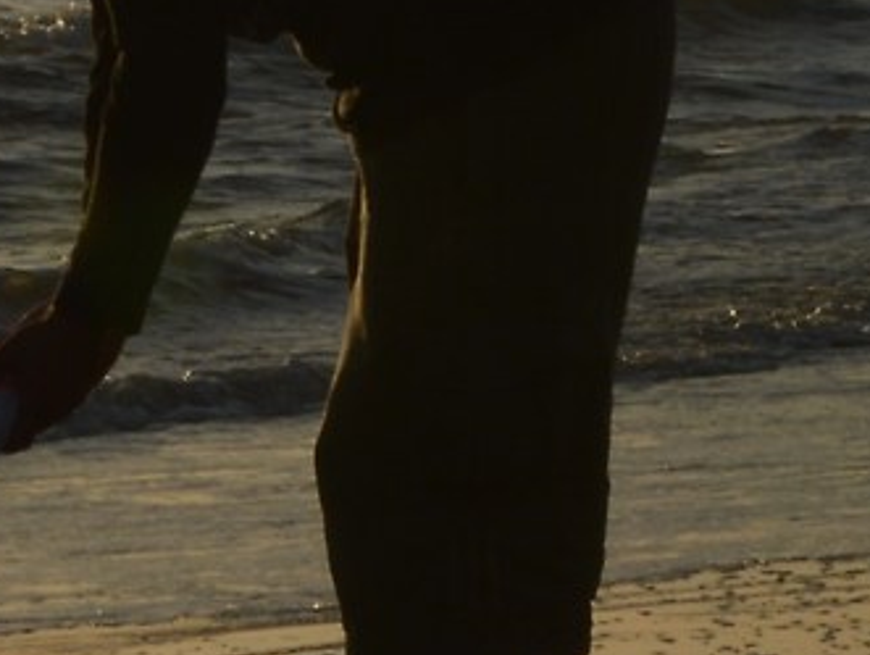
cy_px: -372
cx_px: -836
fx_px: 11812
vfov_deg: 3.2
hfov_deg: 4.2
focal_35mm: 469
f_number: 20
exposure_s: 1/200
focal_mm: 45
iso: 100
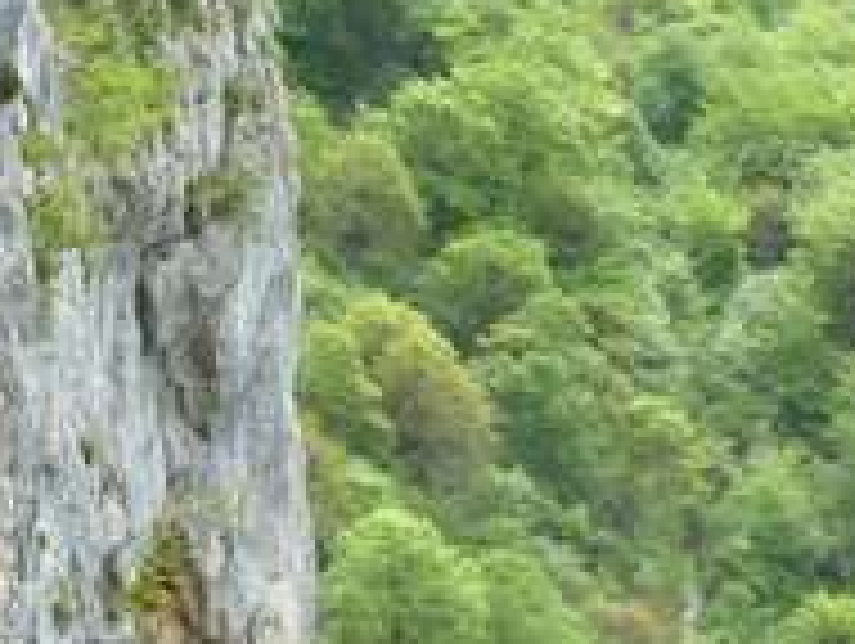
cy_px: -180
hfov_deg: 11.6
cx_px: -392
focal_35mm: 164
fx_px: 4056
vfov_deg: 8.9
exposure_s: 1/100
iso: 100
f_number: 4.5
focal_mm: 9.4
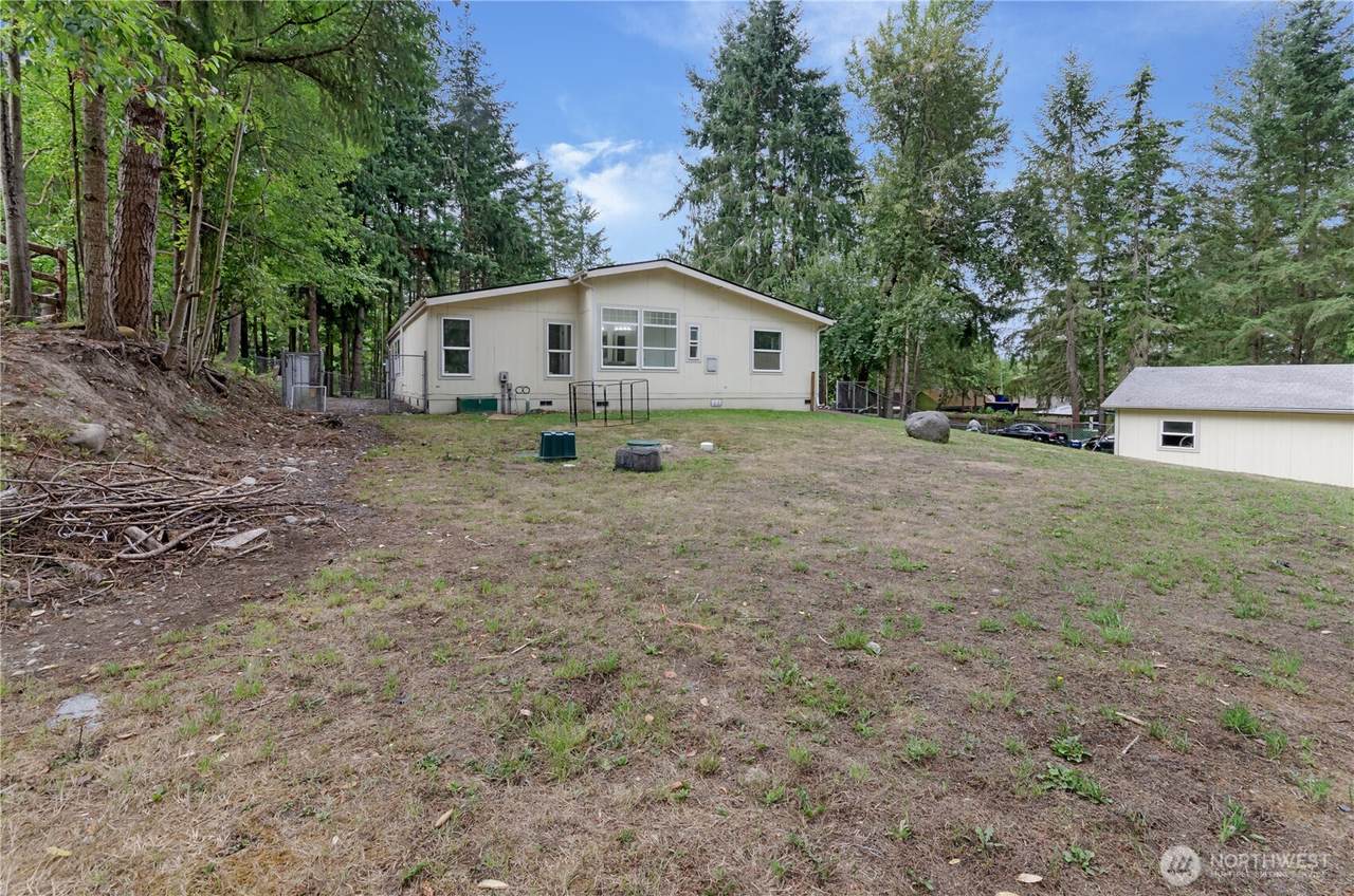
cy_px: 448
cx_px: 677
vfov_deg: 77.1
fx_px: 563
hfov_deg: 100.5
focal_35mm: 15
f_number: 9
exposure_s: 1/160
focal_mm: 10
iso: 400
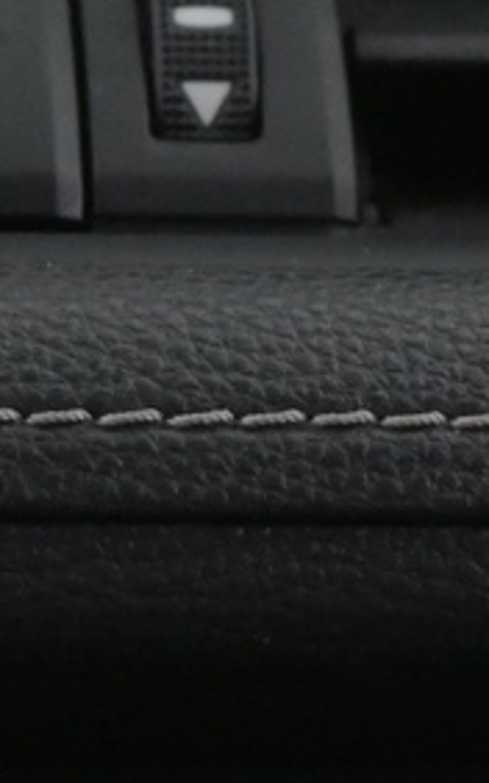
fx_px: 4504
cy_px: 1166
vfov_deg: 9.7
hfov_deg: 6.2
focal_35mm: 211
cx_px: -31
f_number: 4.2
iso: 2500
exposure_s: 1/40
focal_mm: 24
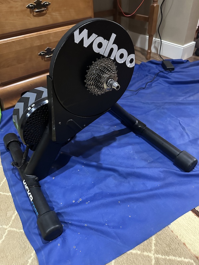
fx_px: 184
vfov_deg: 71.6
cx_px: 100
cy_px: 132
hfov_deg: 56.8
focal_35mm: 24
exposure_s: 1/30
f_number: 1.78
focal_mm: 6.86
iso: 1000
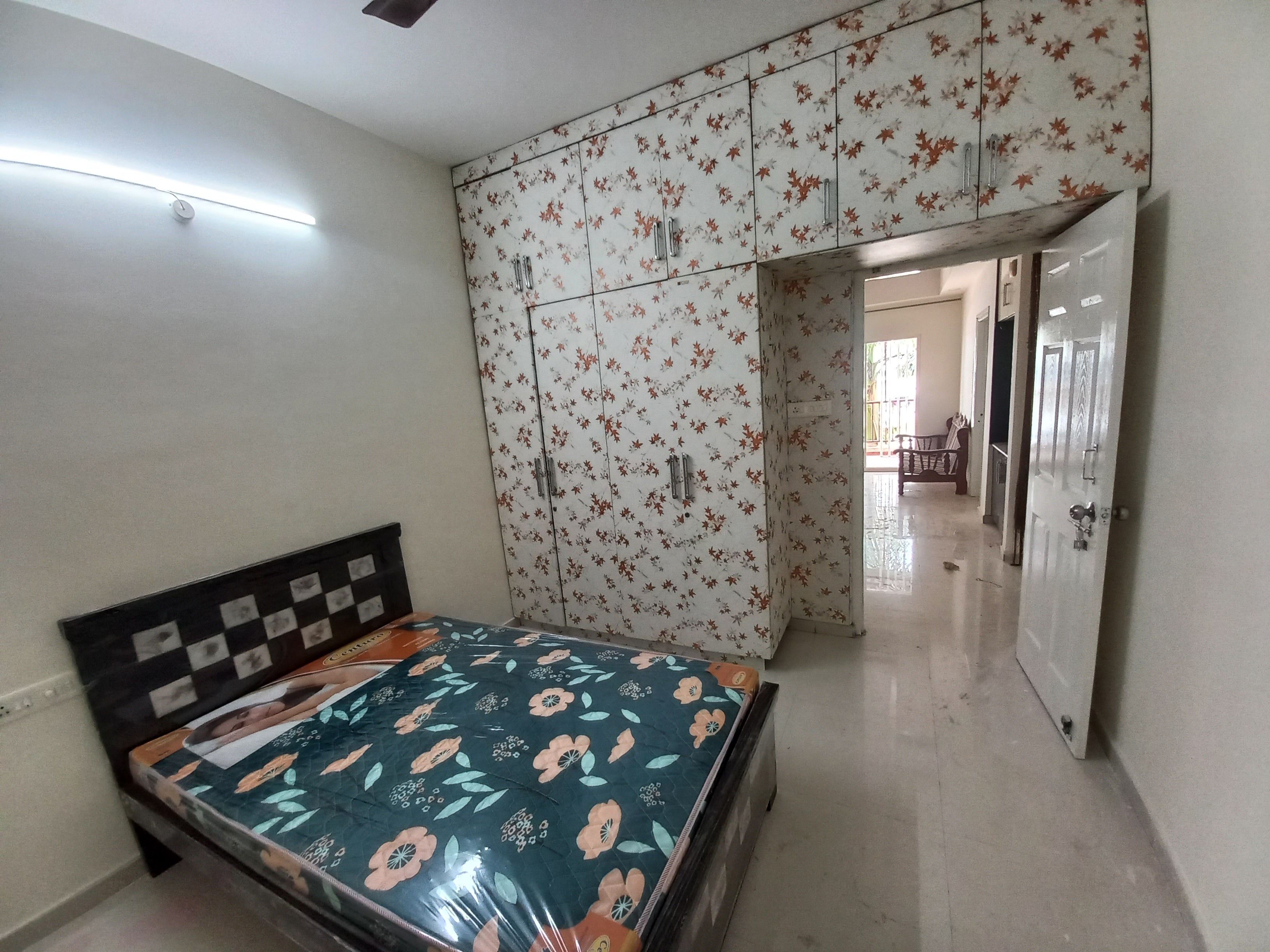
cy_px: 476
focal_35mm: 13
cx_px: 635
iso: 125
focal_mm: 1.42
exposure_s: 1/33
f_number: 2.2
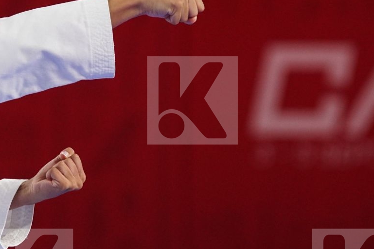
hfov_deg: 2.9
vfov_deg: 2.0
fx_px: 7294
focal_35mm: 702
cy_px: 100
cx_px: 28
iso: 800
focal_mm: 200
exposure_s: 1/400
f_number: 3.2
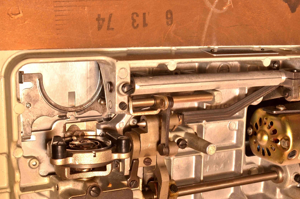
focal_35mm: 66
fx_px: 549
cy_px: 145
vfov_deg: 20.4
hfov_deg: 30.4
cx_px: 189
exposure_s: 1/60
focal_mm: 28
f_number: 9
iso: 500
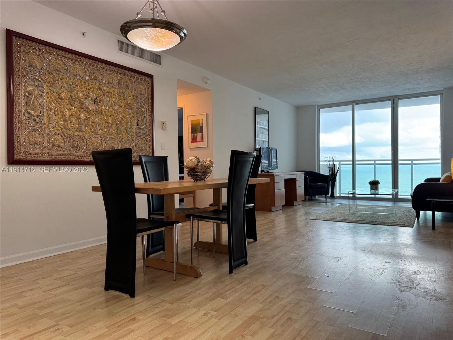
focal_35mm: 24
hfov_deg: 71.6
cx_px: 226
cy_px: 170
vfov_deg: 56.8
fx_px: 314
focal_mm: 6.76
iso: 100
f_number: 1.78
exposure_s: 1/120
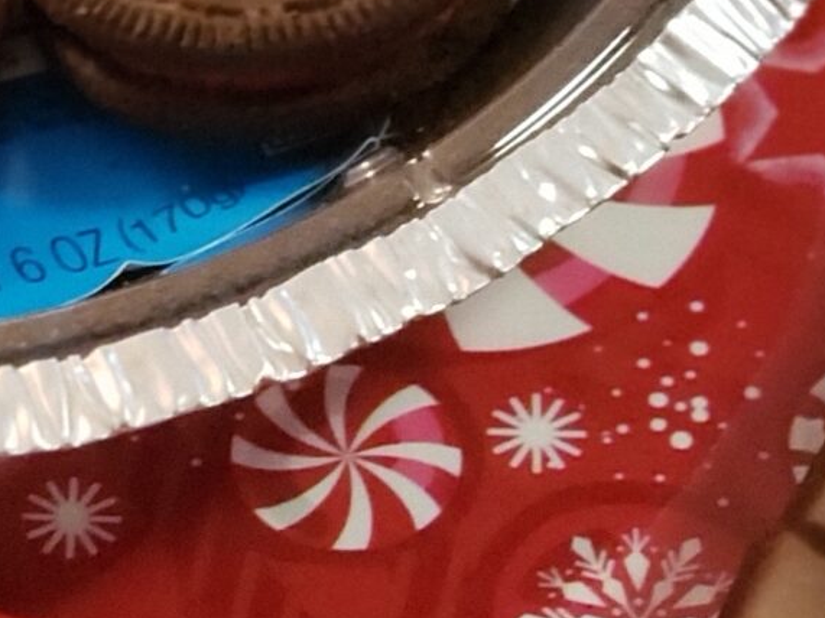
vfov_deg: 6.4
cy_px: 300
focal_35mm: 233
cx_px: 84
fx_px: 5552
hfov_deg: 8.5
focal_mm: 6
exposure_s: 1/24
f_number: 2.4
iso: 800
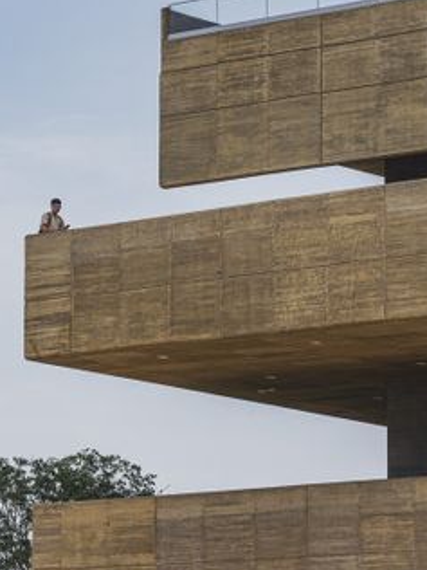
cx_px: 185
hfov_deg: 7.0
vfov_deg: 9.3
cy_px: 265
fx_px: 3487
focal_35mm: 212
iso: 80
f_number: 9
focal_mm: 162
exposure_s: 1/100
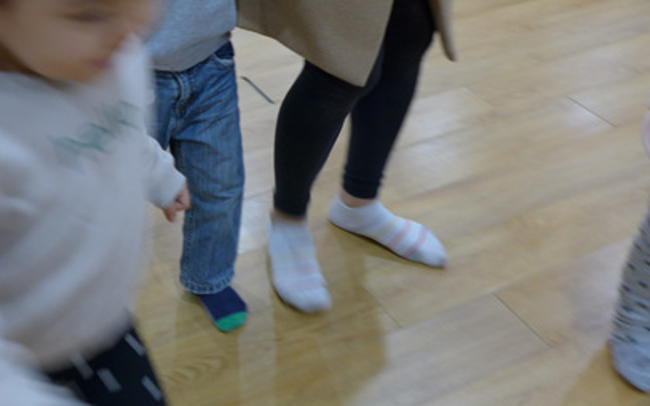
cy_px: 128
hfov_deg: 39.2
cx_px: 158
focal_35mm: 50
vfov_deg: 25.6
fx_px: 885
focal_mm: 5.9
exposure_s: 1/60
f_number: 1.5
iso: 100
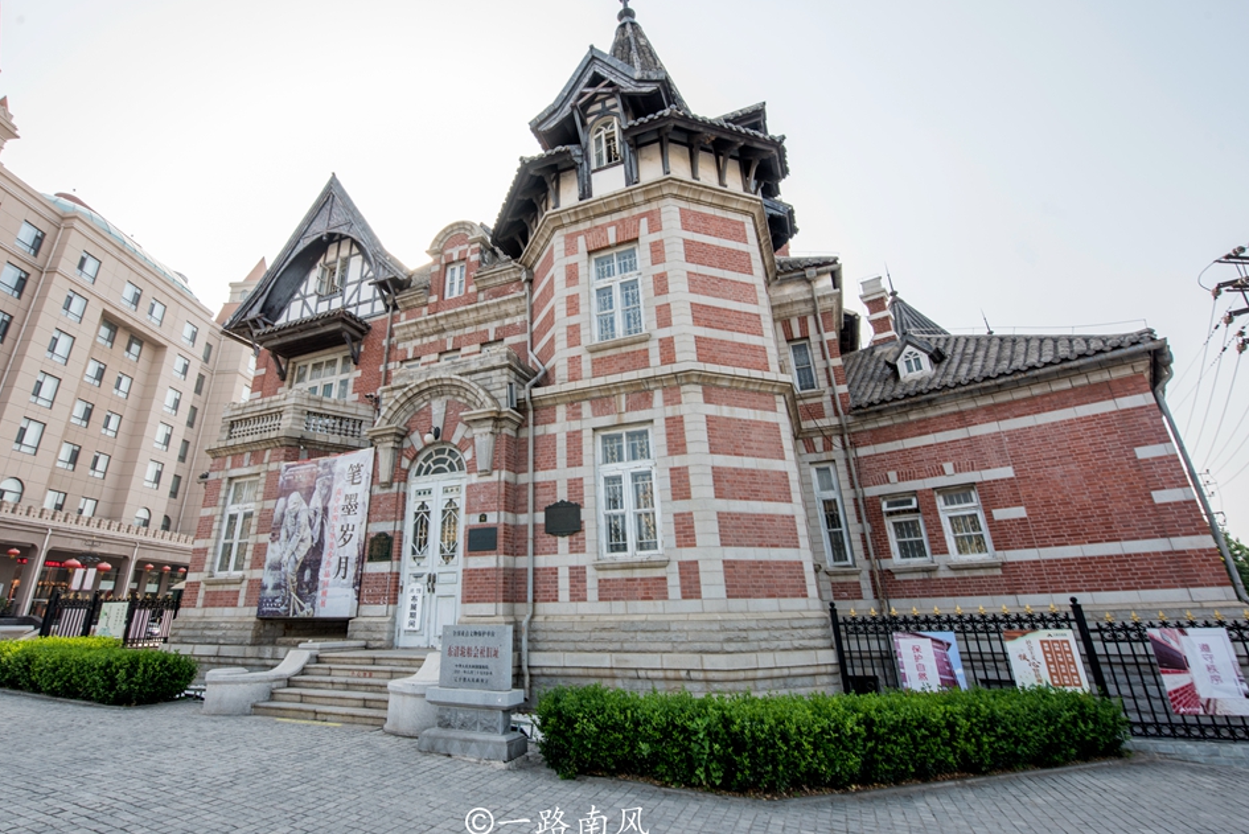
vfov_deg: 73.6
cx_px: 559
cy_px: 375
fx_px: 555
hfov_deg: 96.4
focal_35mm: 16
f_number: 10
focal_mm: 14
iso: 160
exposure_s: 1/100
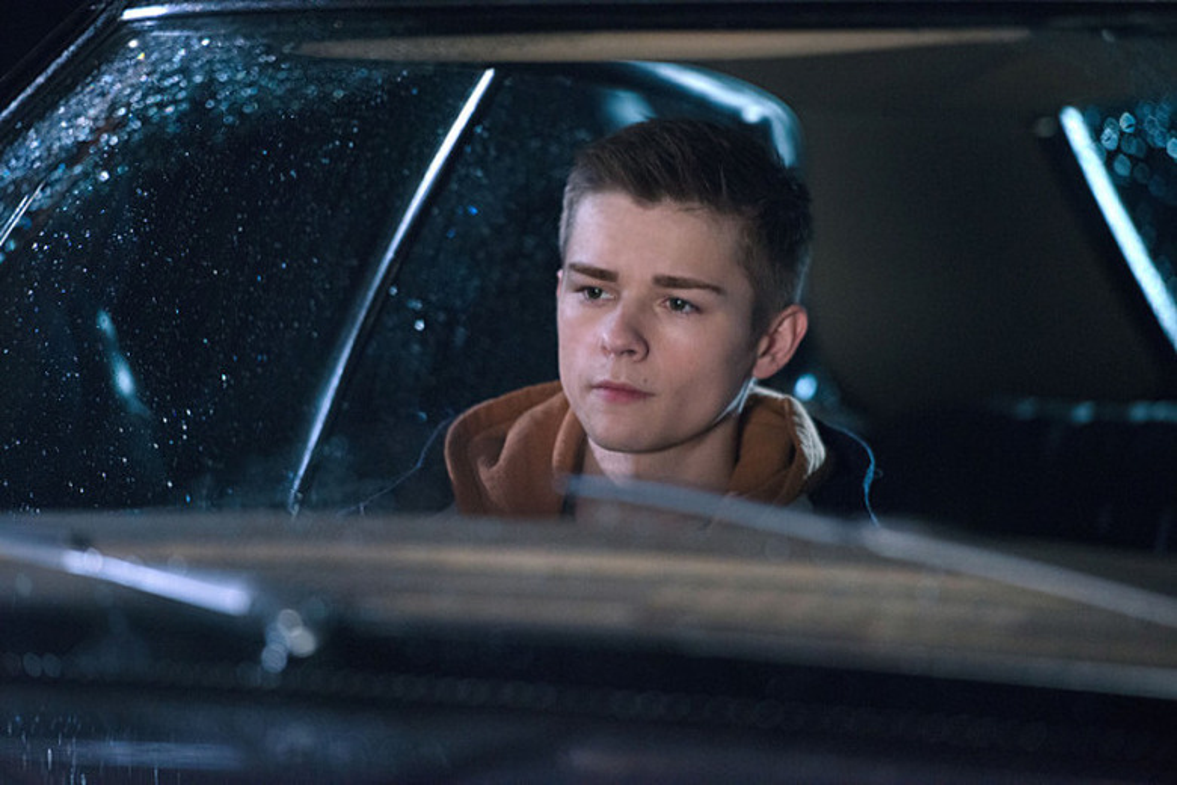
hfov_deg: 10.3
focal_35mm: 200
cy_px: 392
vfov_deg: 6.9
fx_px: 6538
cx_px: 588
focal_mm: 200
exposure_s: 1/80
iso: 3200
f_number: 2.8
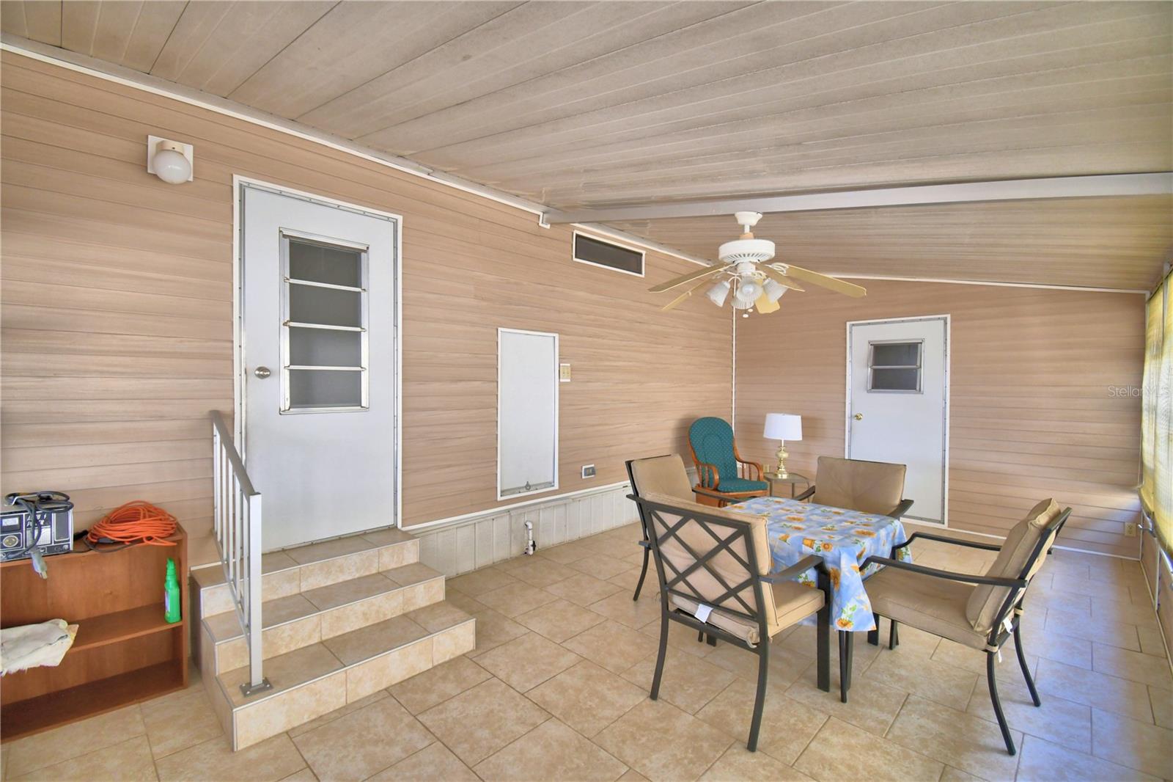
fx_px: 489
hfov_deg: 100.4
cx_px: 586
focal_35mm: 15
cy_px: 391
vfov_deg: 77.3
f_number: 4.5
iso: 400
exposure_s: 1/100
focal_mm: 10
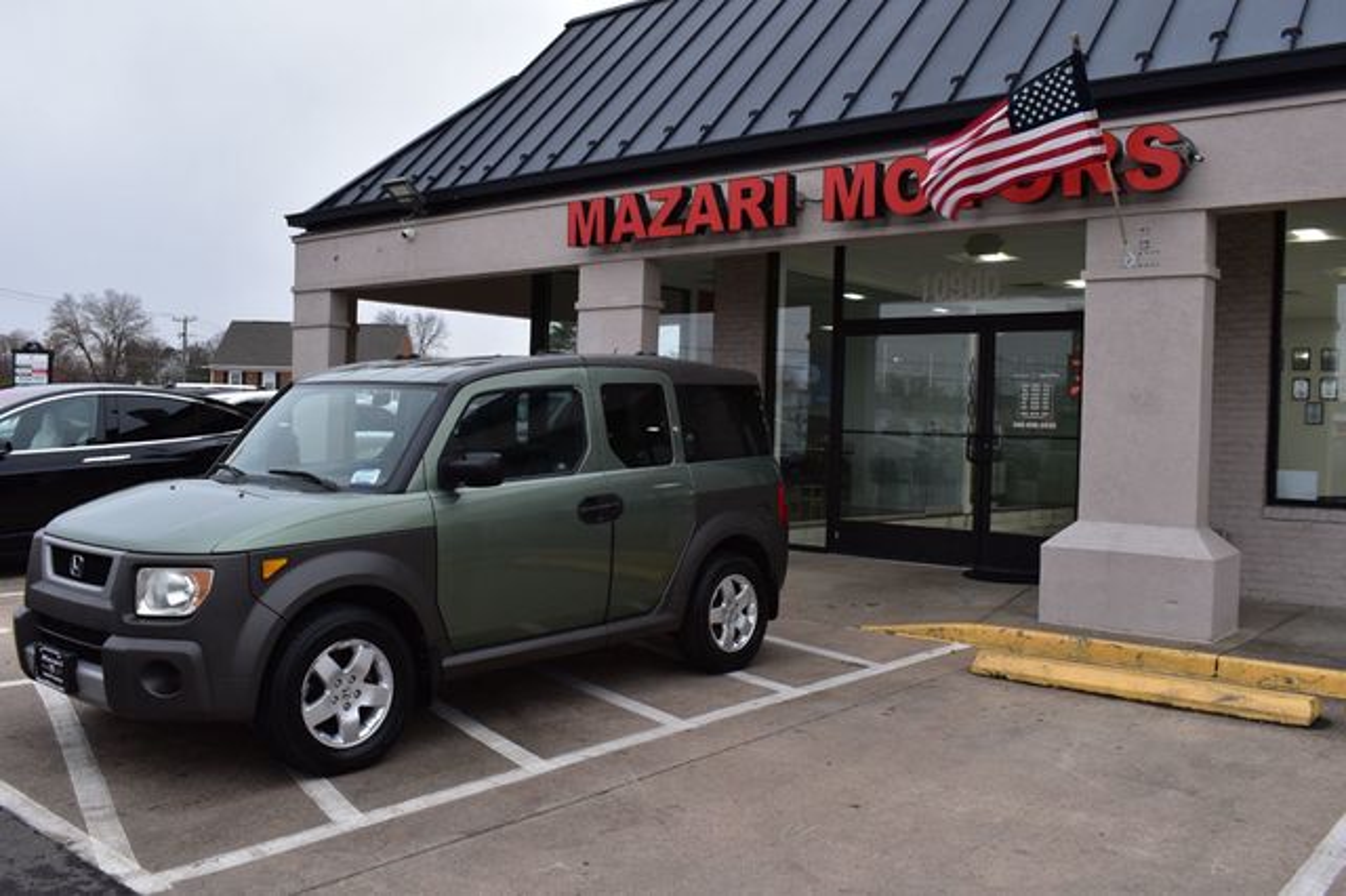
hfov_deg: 57.2
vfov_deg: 39.9
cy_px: 448
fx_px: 1233
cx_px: 673
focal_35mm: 33
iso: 400
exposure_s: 1/100
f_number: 9
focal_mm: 22
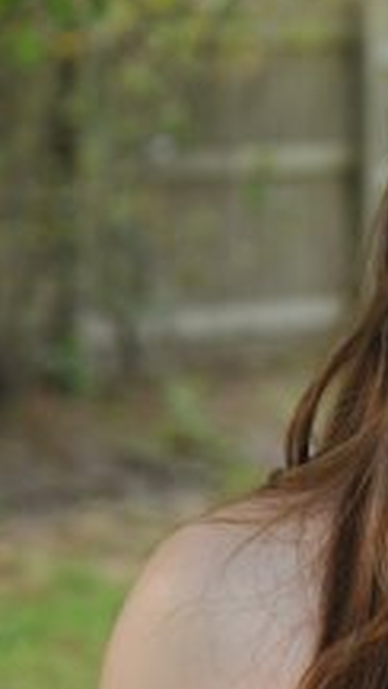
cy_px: 367
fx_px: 4227
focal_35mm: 231
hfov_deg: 5.1
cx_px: 836
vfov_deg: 9.3
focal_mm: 40
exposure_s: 1/125
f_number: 2.8
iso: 200
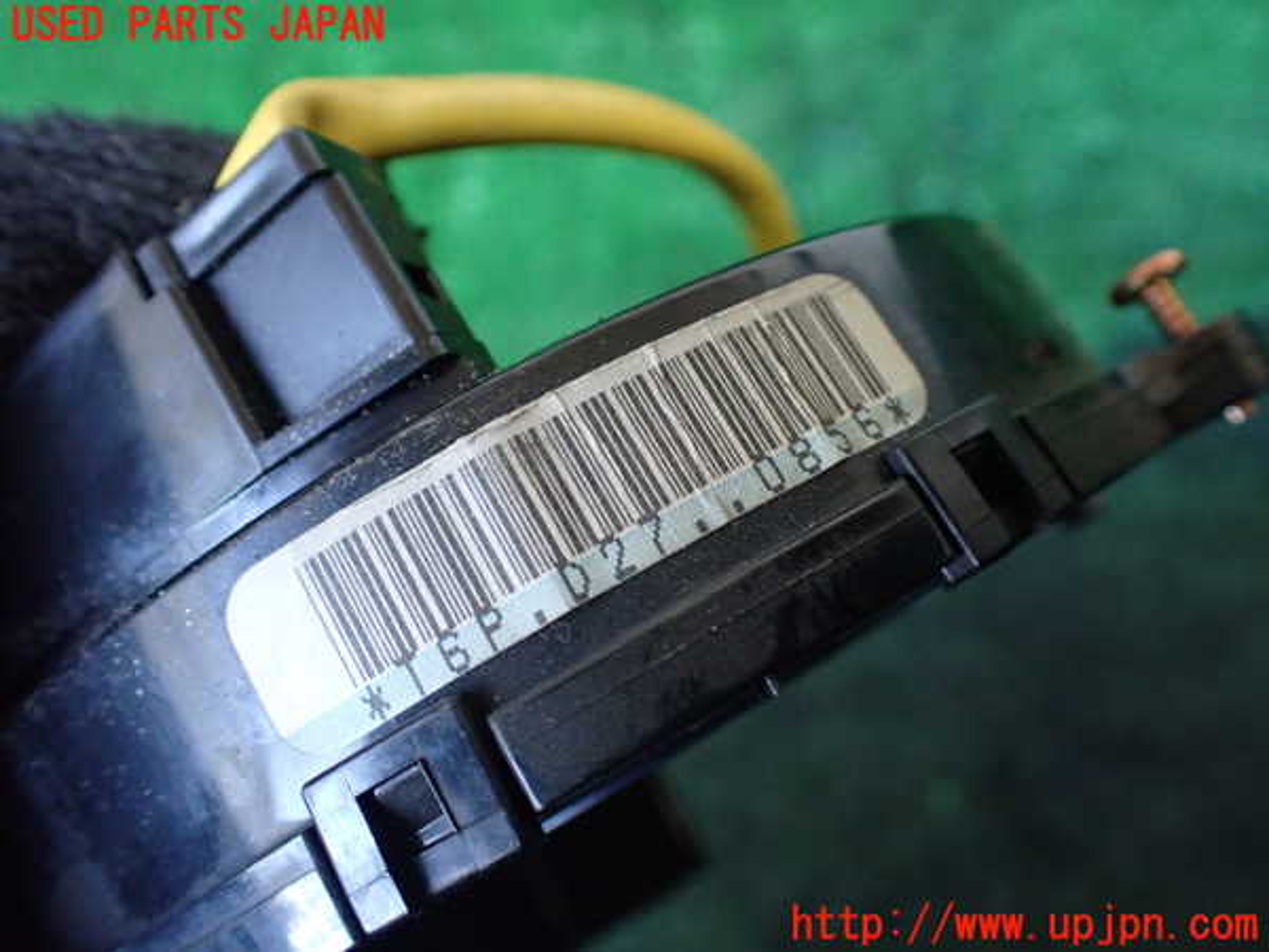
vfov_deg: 46.8
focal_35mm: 30
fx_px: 1100
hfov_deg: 60.0
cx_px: 634
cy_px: 476
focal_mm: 5.4
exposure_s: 1/125
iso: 800
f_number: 2.3
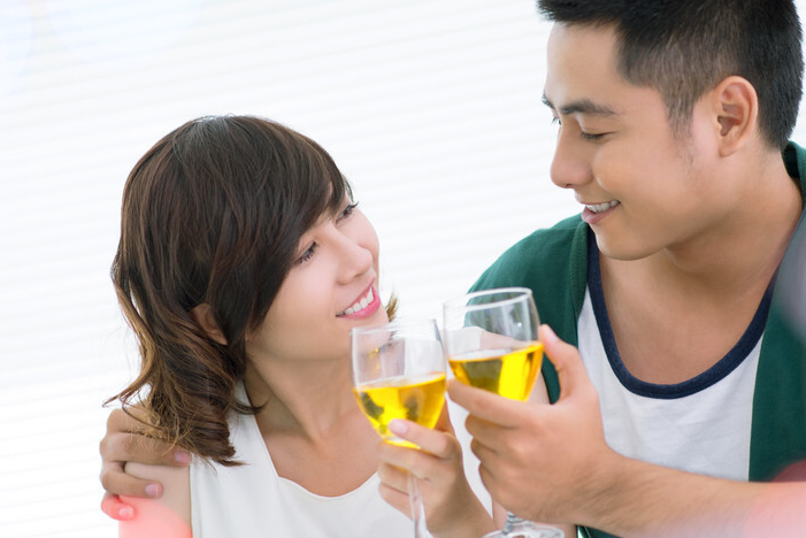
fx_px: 2777
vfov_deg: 11.1
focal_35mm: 124
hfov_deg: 16.5
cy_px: 262
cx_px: 419
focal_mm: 85
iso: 100
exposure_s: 1/60
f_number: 2.5
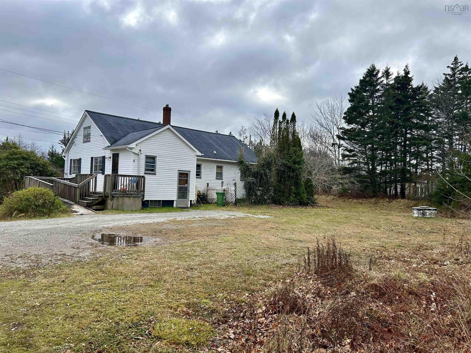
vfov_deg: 53.1
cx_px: 236
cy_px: 176
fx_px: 354
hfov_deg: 67.3
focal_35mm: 26
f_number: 1.5
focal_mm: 5.7
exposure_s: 1/2695
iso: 50
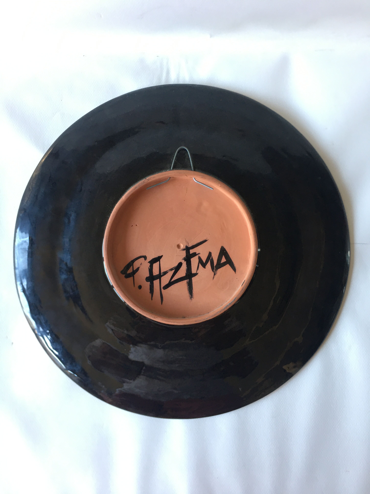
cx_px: 185
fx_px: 413
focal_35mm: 29
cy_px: 247
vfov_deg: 61.7
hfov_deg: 48.2
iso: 40
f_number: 2.2
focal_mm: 4.15
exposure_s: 1/17
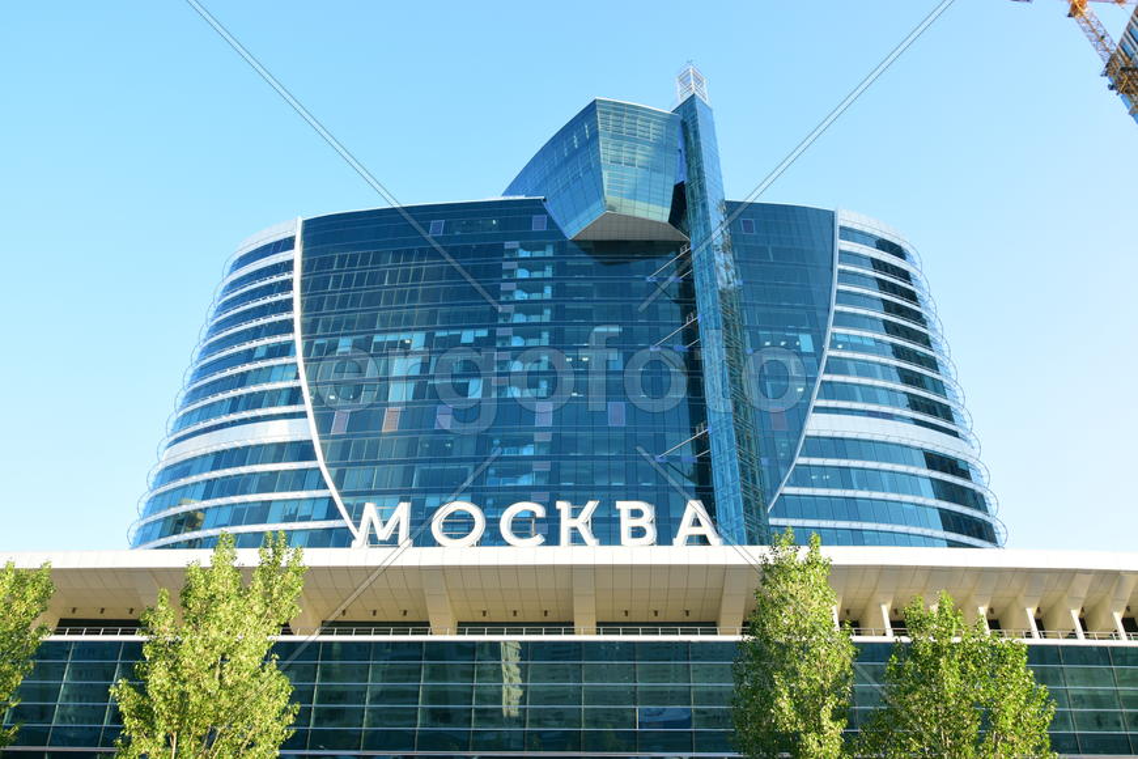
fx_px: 853
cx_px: 569
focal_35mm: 27
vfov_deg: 47.9
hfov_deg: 67.4
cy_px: 380
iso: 100
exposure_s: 1/20
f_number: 8
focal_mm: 18
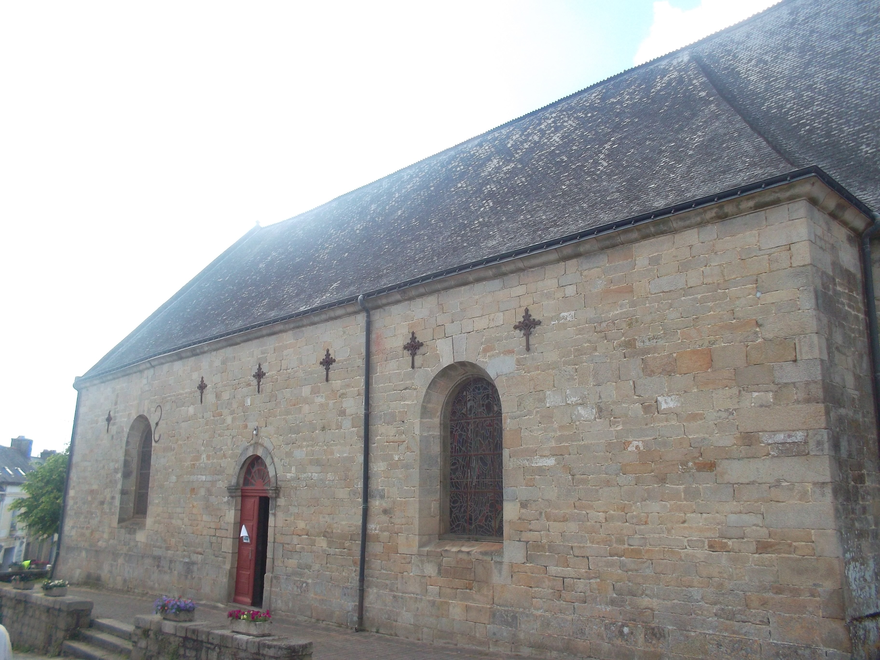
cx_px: 440
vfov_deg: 49.7
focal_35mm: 28
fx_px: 712
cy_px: 330
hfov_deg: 63.4
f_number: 3.3
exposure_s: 1/350
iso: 80
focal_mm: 4.1
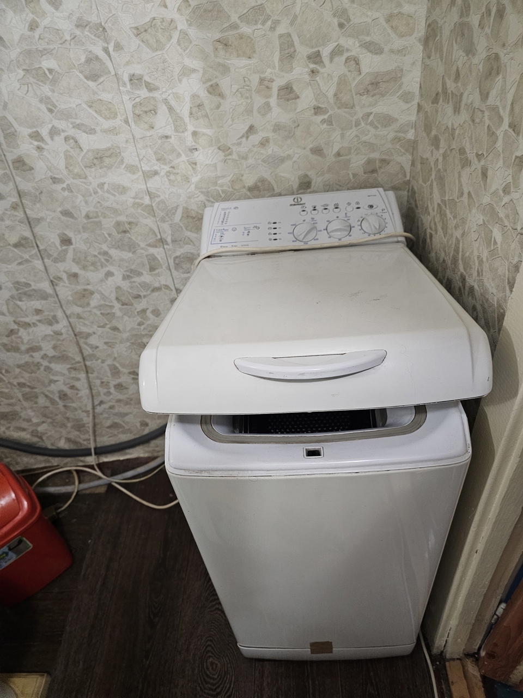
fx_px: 463
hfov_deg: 58.9
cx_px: 262
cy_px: 349
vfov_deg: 73.9
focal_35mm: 23
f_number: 1.7
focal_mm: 6.3
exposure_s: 1/50
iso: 640
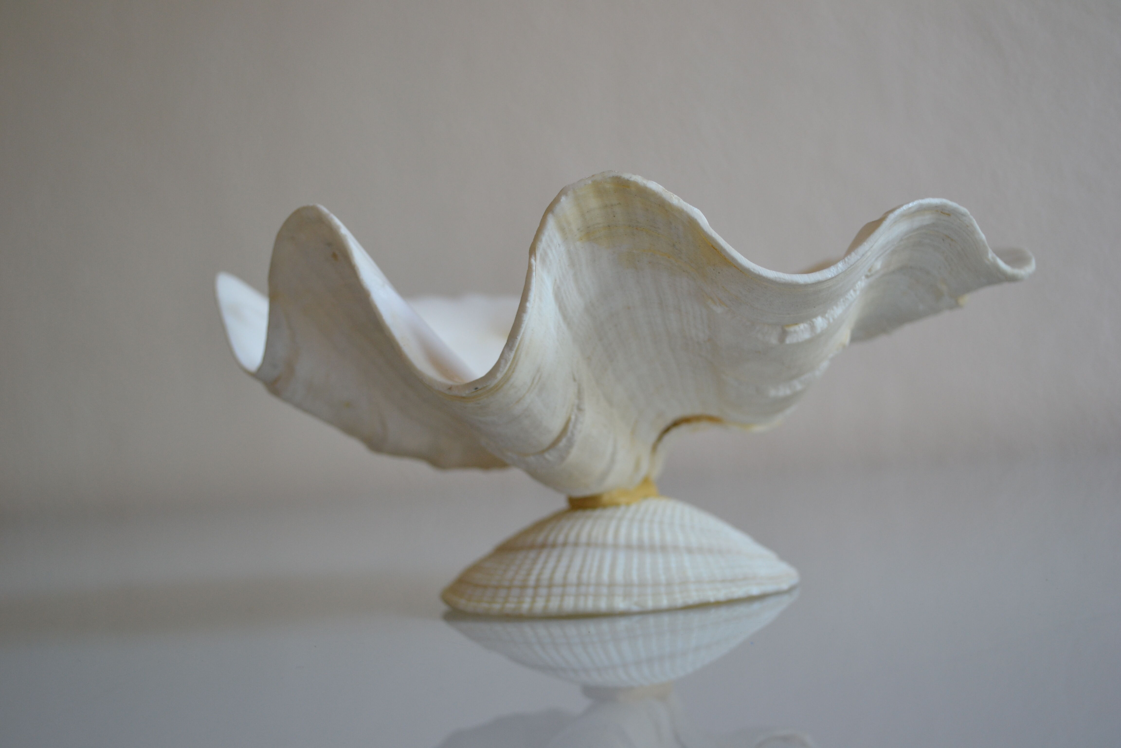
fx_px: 1401
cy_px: 374
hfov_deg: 43.6
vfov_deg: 29.9
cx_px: 560
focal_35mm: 45
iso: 400
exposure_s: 1/30
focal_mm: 30
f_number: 4.5
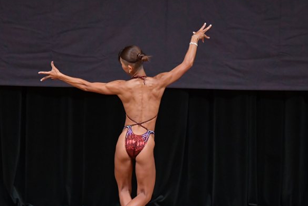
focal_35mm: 358
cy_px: 130
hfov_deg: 5.8
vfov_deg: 3.8
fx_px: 3064
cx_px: 166
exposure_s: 1/400
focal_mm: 180
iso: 4000
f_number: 5.6
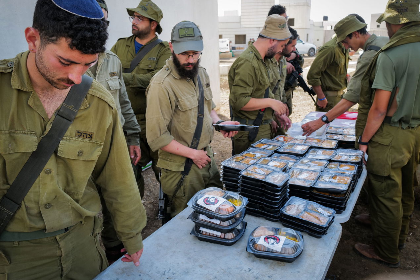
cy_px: 129
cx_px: 210
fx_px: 362
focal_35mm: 31
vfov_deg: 42.3
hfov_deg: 60.3
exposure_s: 1/250
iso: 400
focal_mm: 28
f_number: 7.1
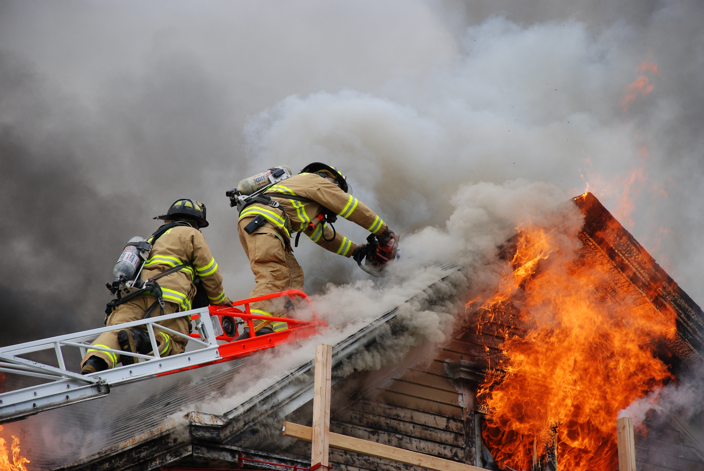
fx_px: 3289
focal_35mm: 168
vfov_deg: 8.2
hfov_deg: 12.2
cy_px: 236
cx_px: 352
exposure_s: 1/400
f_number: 5.6
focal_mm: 112
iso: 400
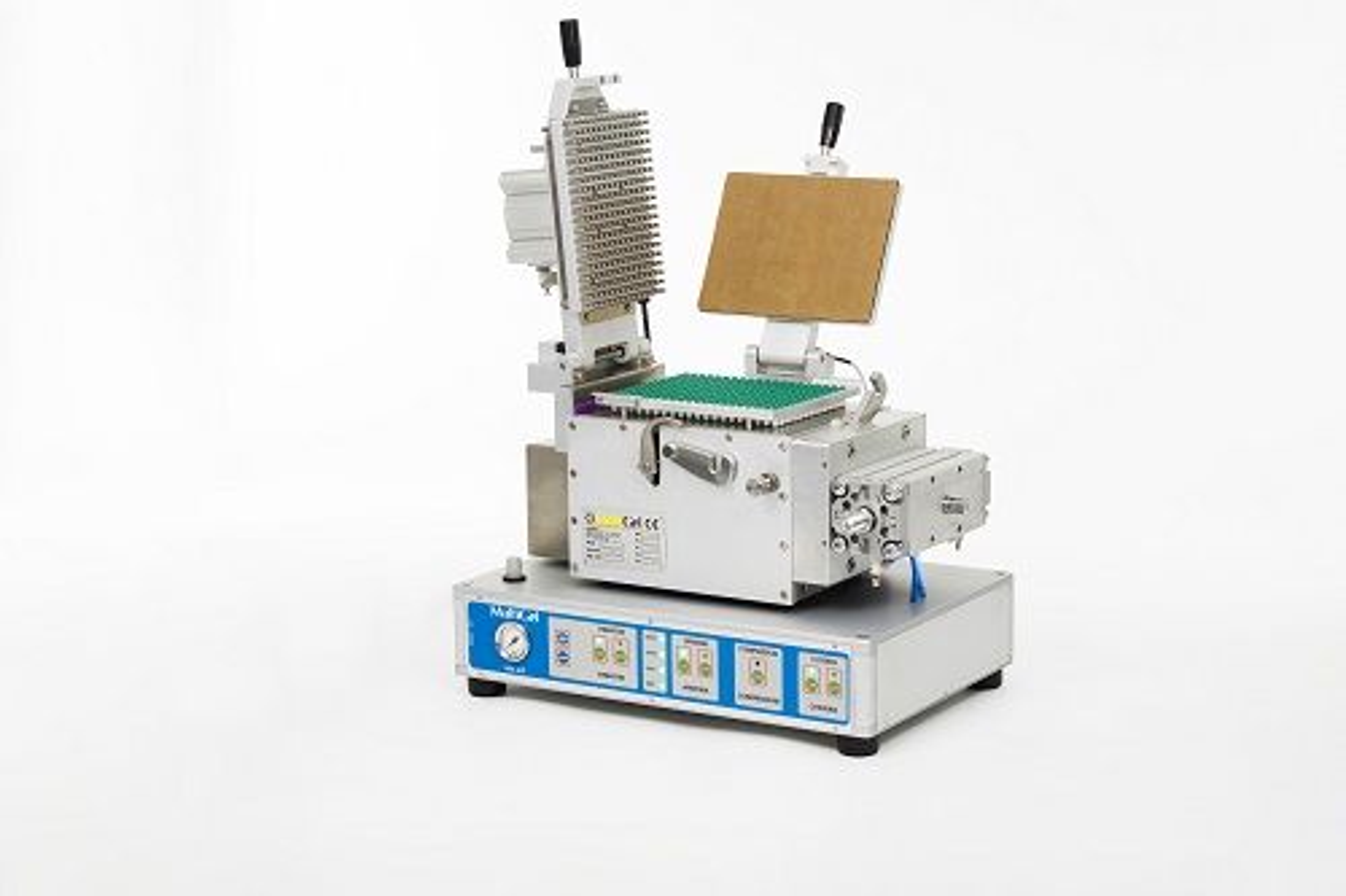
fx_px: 2616
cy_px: 448
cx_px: 673
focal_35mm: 70
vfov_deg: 19.4
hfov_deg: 28.9
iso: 100
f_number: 9
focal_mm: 70
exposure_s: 1/13
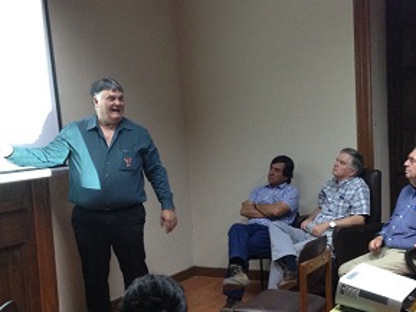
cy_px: 170
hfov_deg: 35.7
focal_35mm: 53
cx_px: 282
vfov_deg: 27.5
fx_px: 637
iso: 320
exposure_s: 1/20
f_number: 2.4
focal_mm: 4.12
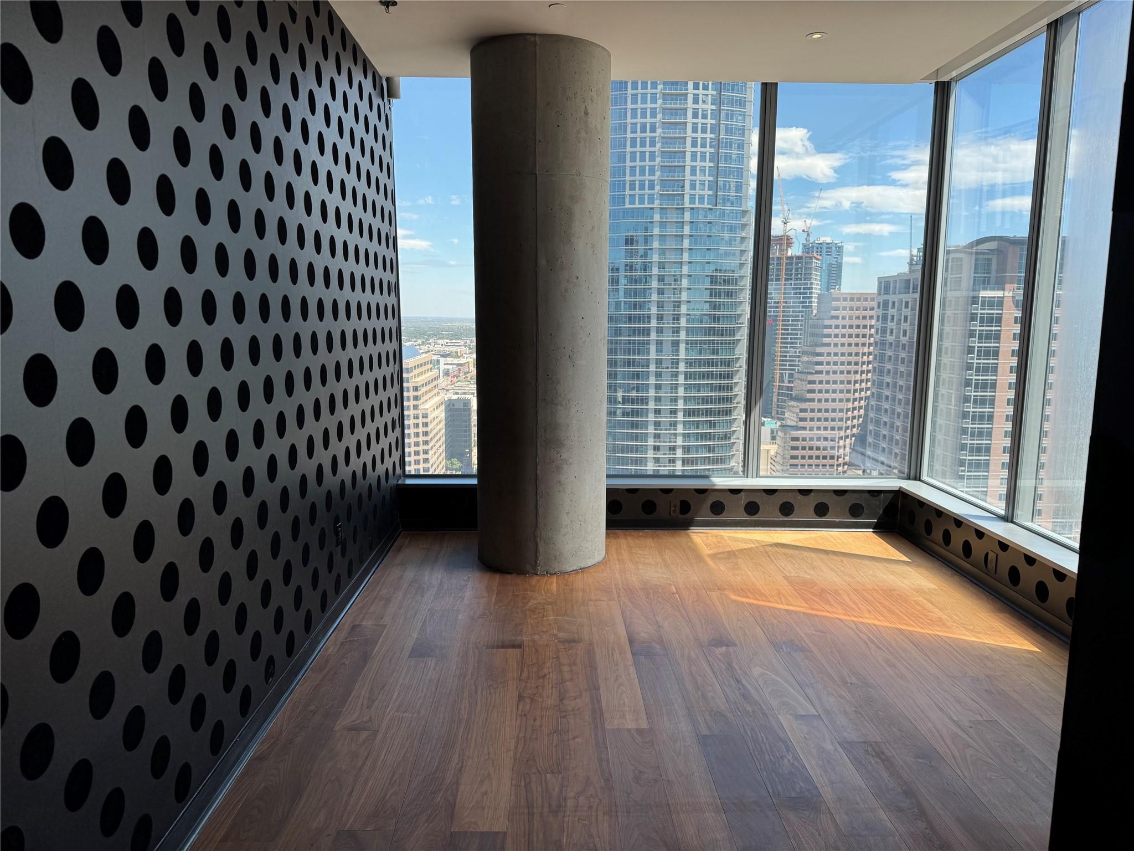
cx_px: 567
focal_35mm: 24
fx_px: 786
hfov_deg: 71.6
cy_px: 426
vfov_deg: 56.8
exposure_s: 1/812
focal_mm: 6.76
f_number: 1.78
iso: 80
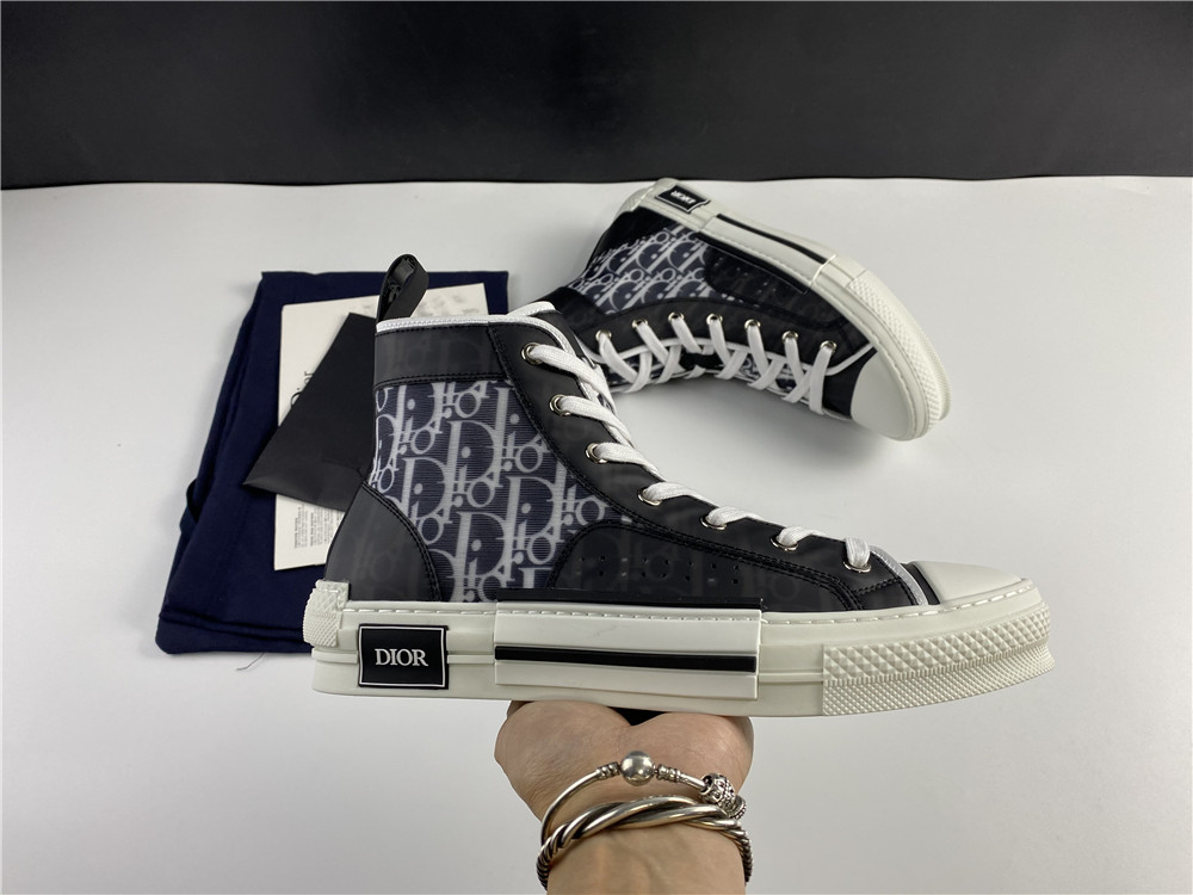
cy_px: 448
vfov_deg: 53.1
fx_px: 896
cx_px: 596
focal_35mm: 26
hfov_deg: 67.3
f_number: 1.8
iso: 64
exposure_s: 1/121
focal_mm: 4.25
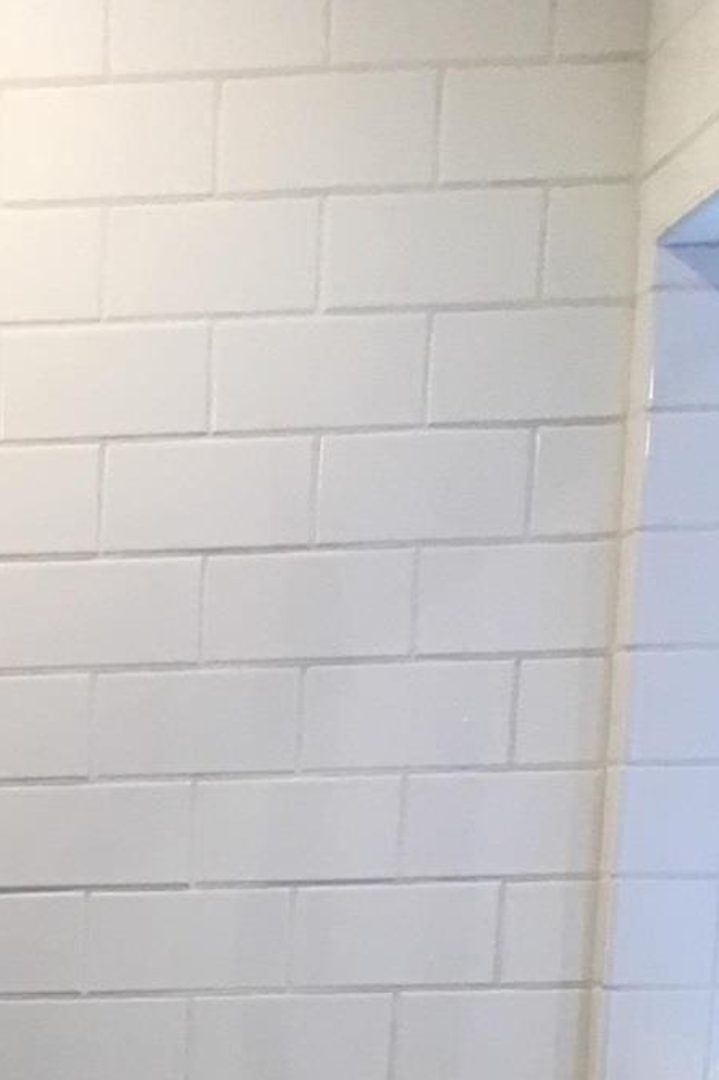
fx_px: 3117
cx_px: -417
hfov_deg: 12.4
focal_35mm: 104
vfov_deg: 17.2
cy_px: 1730
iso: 32
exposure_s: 1/30
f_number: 2.2
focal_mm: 4.15
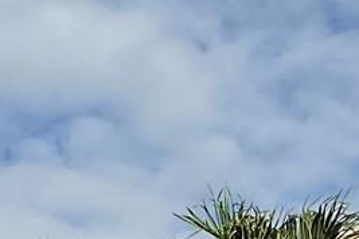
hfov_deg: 11.4
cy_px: 642
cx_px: 196
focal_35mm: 181
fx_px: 1805
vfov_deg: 7.0
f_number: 1.8
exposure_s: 1/2141
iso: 16
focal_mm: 3
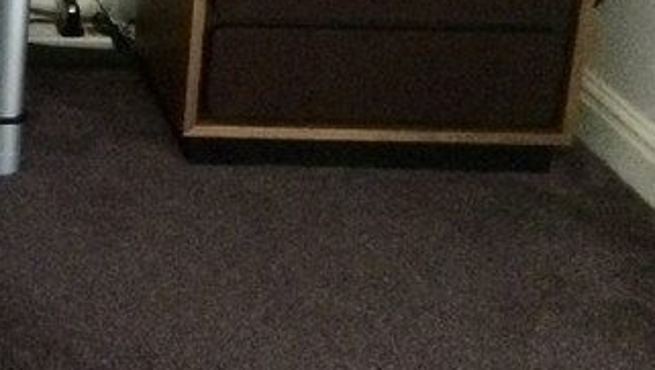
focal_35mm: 105
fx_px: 1825
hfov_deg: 17.6
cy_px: -174
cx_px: -407
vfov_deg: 11.1
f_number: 2.2
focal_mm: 4.15
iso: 640
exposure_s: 1/17
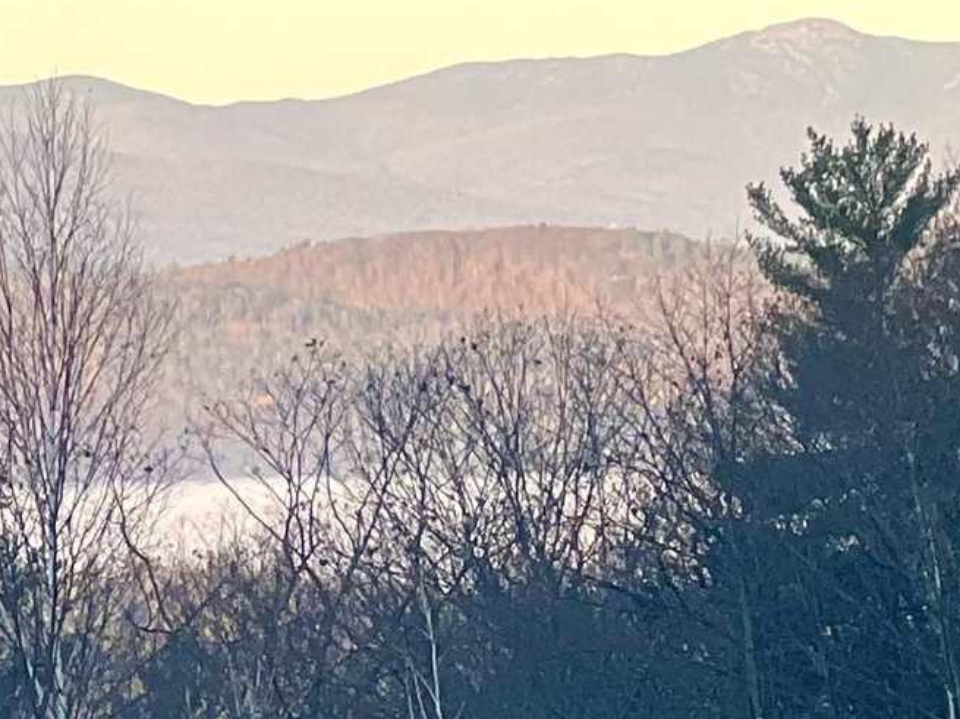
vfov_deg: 4.1
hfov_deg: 5.5
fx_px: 10010
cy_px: 426
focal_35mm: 361
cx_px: -29
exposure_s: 1/296
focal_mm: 9
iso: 32
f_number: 2.8
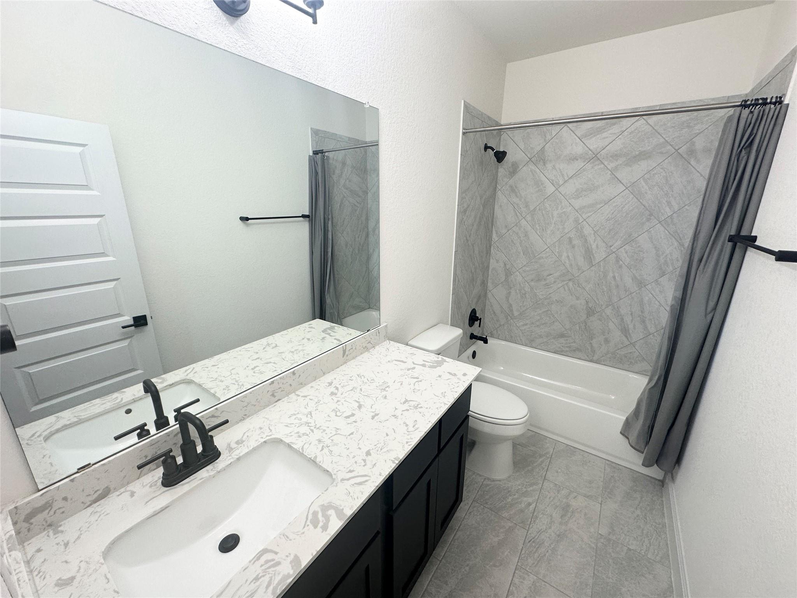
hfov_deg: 102.1
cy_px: 299
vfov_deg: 85.7
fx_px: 322
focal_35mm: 14
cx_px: 398
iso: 125
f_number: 2.2
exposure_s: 1/120
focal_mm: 2.22
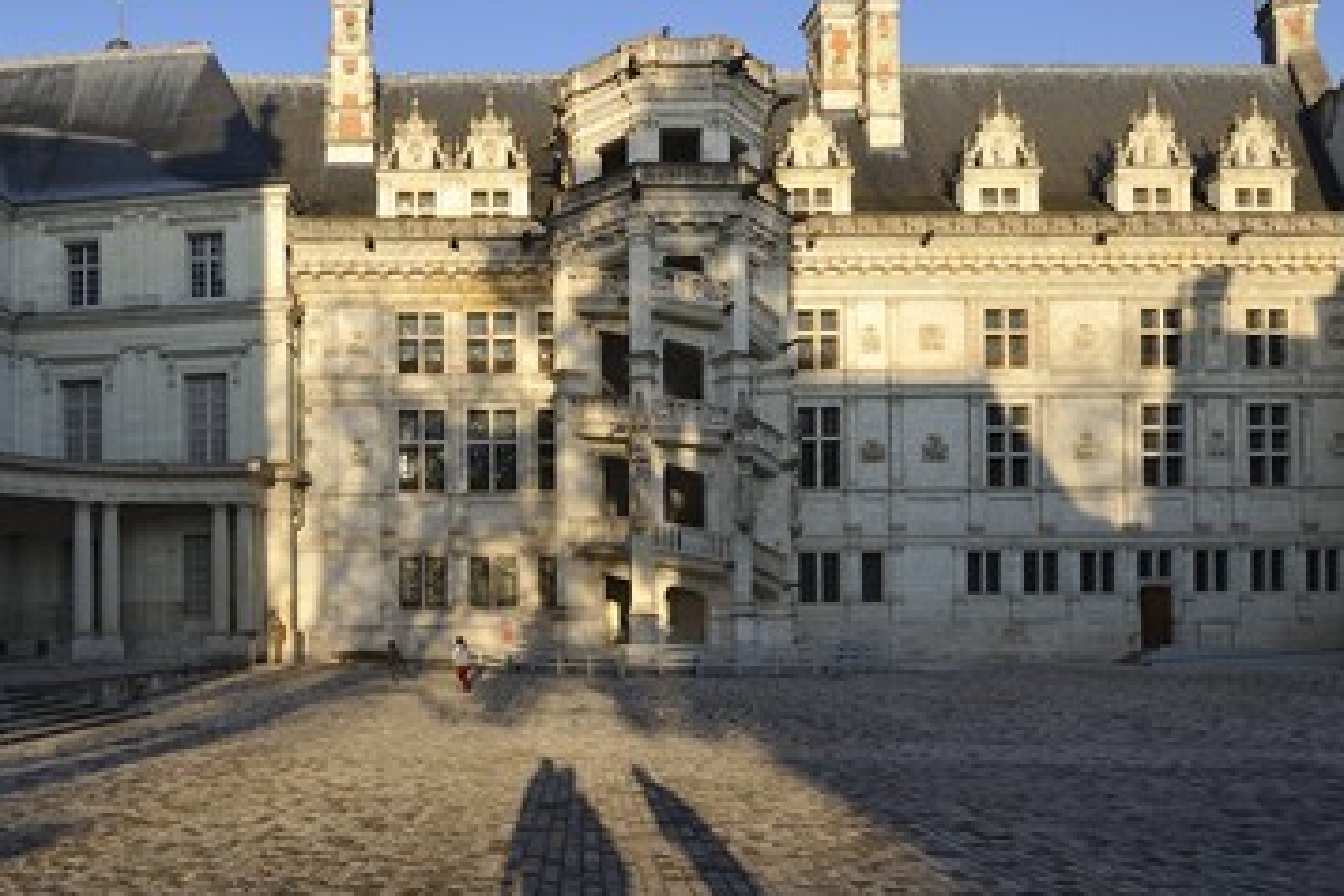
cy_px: 410
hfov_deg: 84.0
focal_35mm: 20
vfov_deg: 61.8
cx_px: 666
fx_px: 747
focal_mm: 17
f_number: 9
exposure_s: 1/160
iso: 200
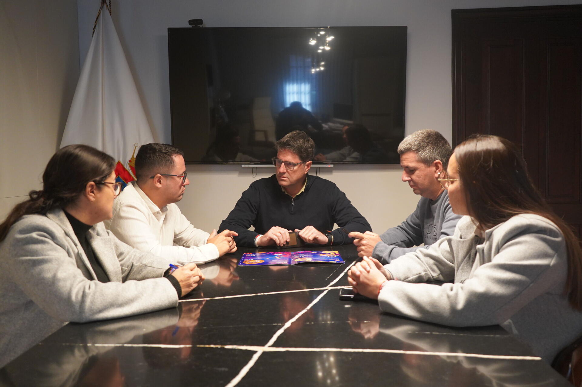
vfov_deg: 42.3
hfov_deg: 60.3
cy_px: 194
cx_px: 291
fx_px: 501
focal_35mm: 31
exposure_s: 1/160
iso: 3200
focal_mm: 31
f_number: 4
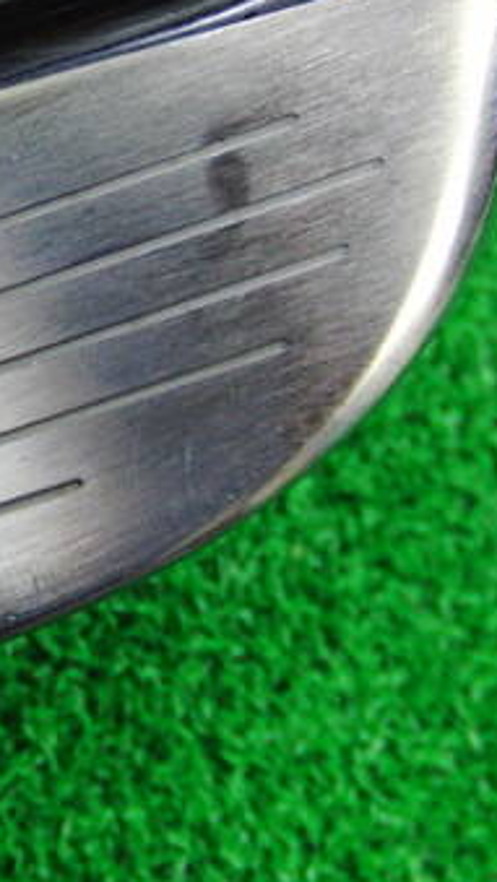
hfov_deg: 15.2
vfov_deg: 27.6
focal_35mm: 76
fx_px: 1778
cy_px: 260
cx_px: -151
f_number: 3.6
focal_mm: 6.42
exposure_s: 1/25
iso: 400
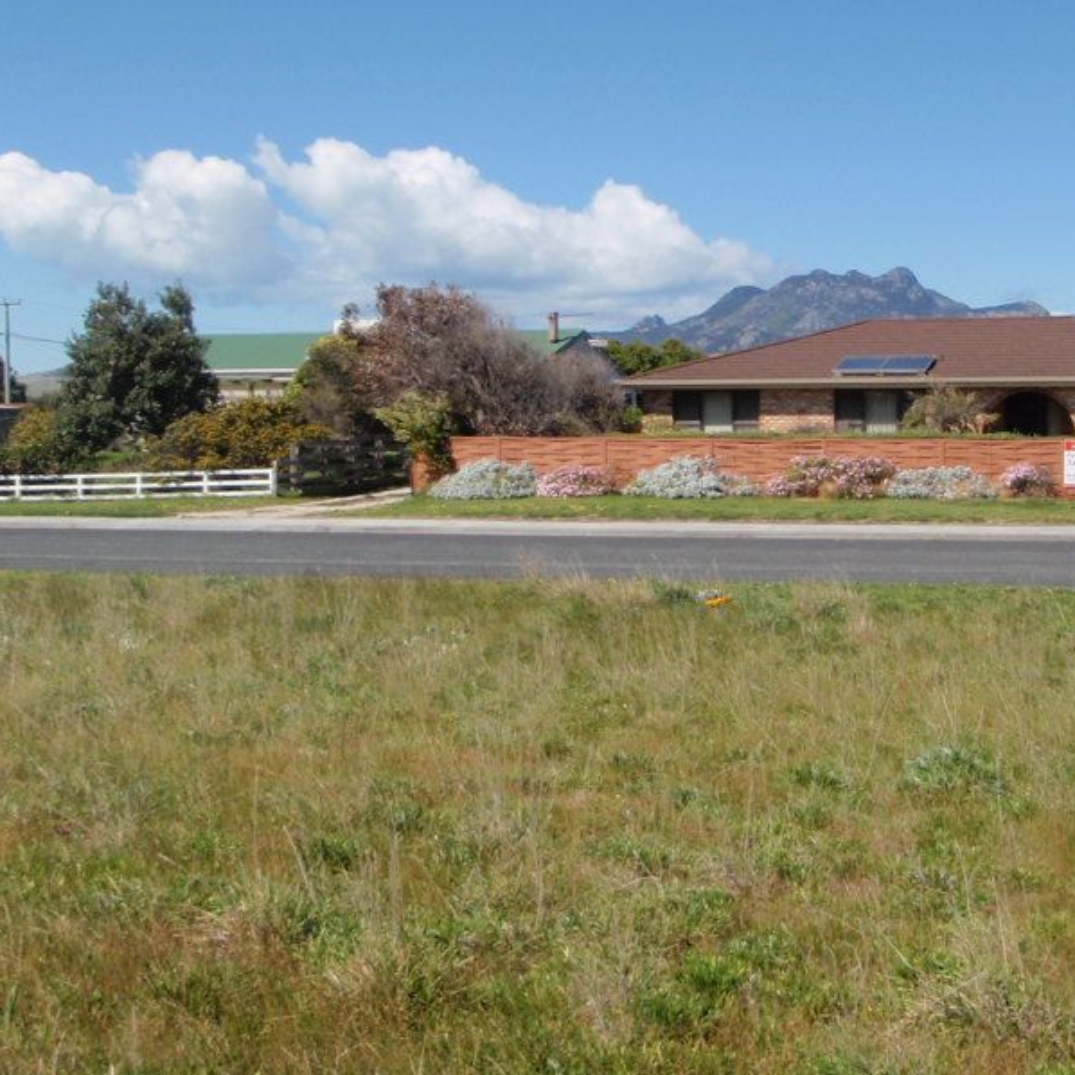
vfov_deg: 32.1
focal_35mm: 53
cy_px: 453
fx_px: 1862
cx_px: 778
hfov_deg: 31.7
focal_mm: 5
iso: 64
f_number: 5
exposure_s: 1/500
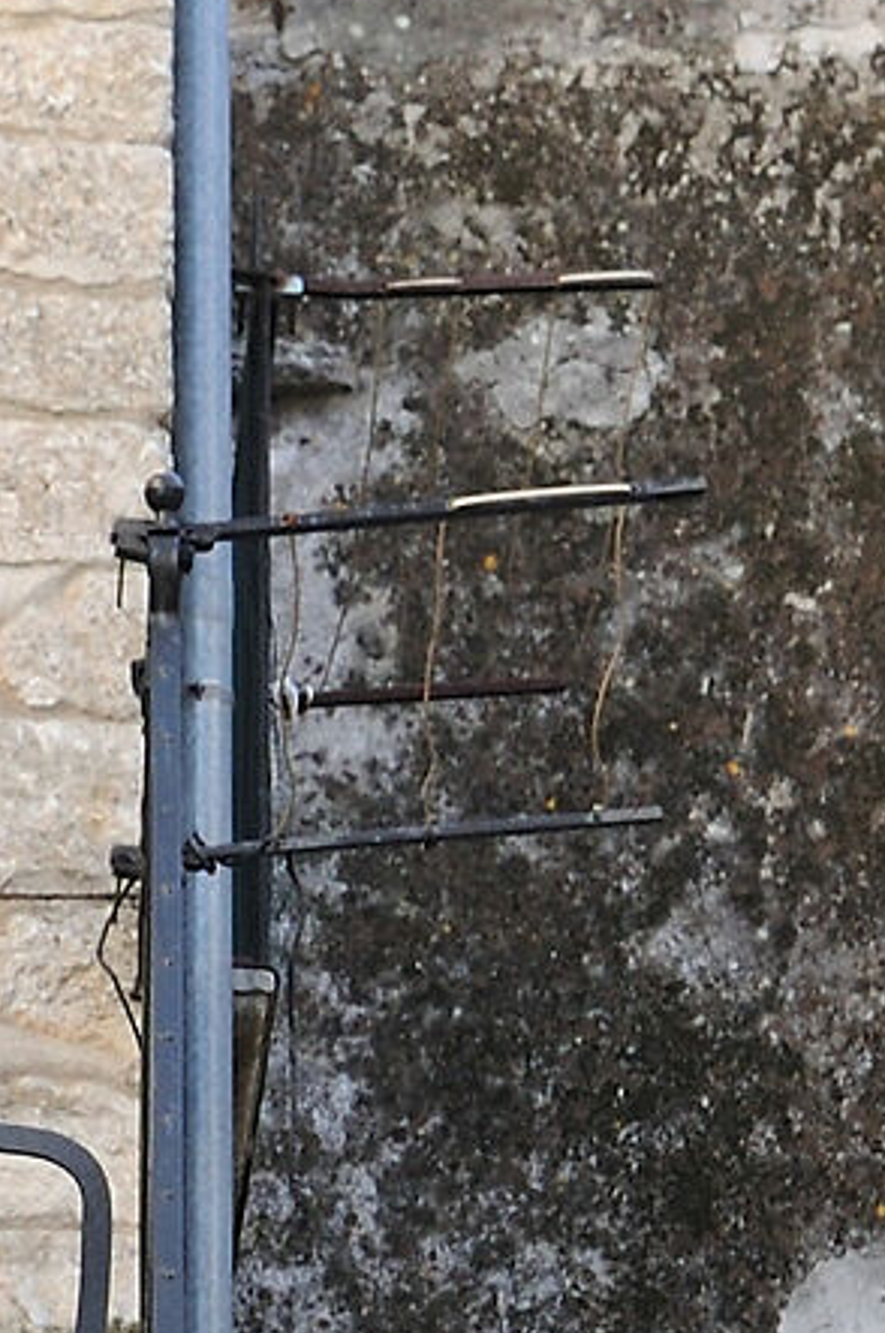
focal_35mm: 285
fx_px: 10531
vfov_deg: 6.8
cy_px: 3301
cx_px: 367
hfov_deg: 4.8
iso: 200
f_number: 8
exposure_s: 1/50
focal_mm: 35
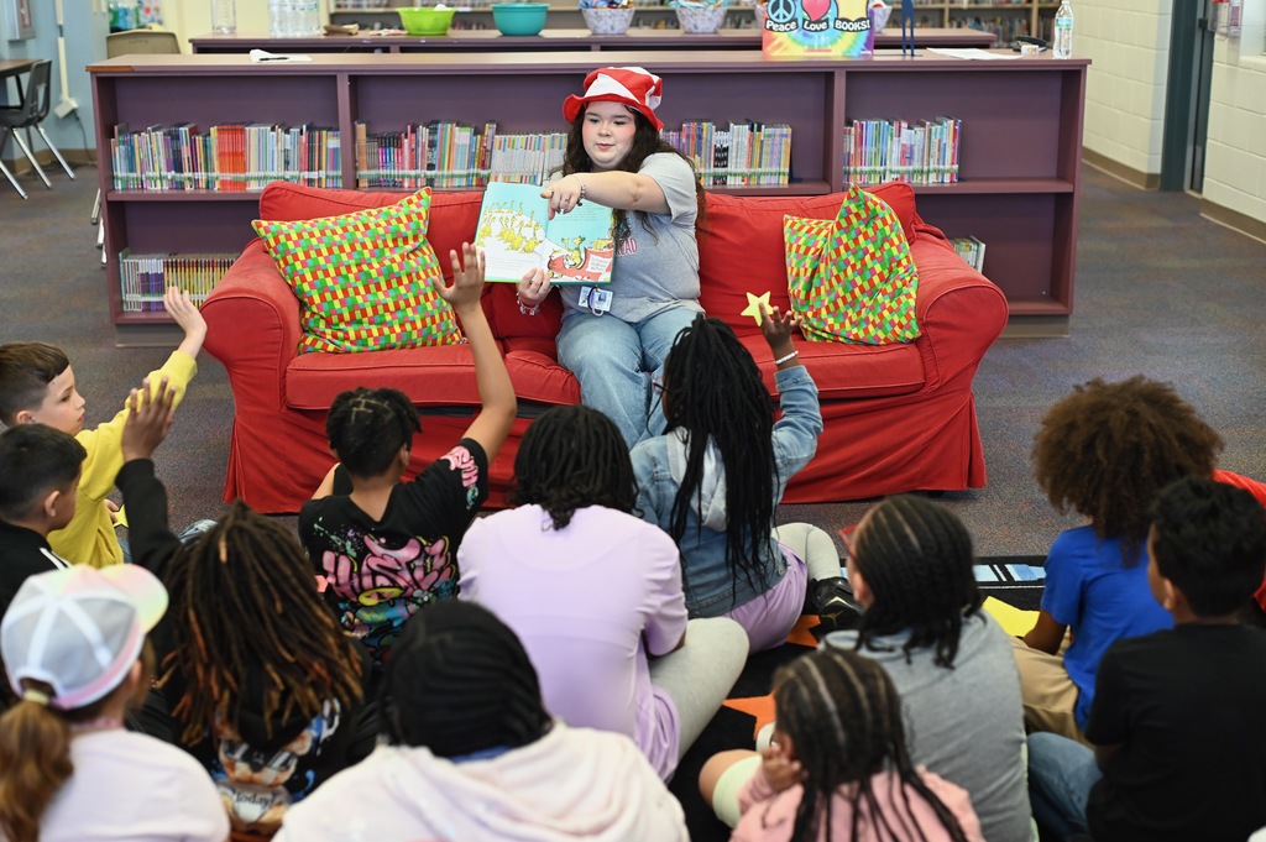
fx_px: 1757
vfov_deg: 26.9
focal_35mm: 50
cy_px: 421
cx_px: 633
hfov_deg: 39.6
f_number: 2.8
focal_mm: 50
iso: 1600
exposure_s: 1/400
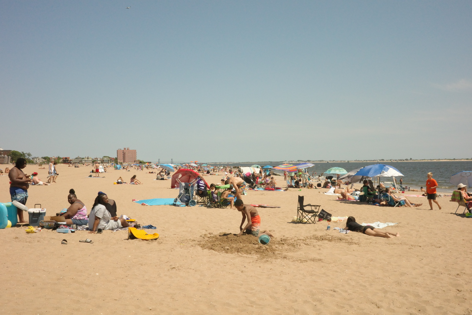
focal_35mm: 40
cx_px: 236
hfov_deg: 48.5
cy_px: 158
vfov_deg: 33.4
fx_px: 524
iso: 3200
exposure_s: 1/2000
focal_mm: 26
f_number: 16
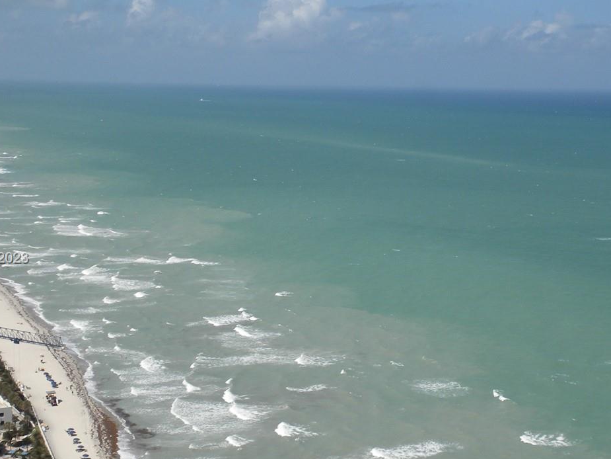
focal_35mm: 64
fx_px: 1130
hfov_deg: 30.2
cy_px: 259
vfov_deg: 22.9
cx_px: 352
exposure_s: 1/196
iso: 64
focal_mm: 6.6
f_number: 10
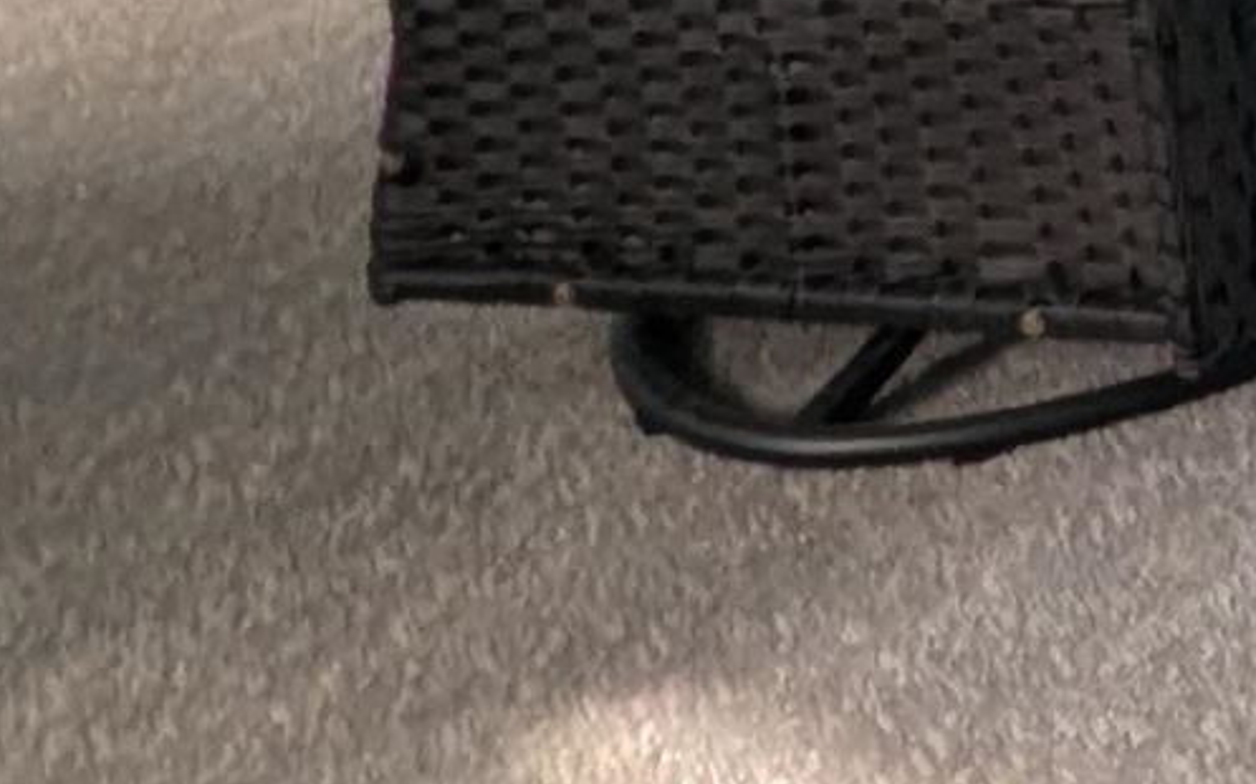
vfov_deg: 10.9
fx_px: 2908
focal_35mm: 85
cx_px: 3326
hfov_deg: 13.4
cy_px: -1477
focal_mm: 1.95
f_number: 2.2
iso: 48
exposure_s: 1/694
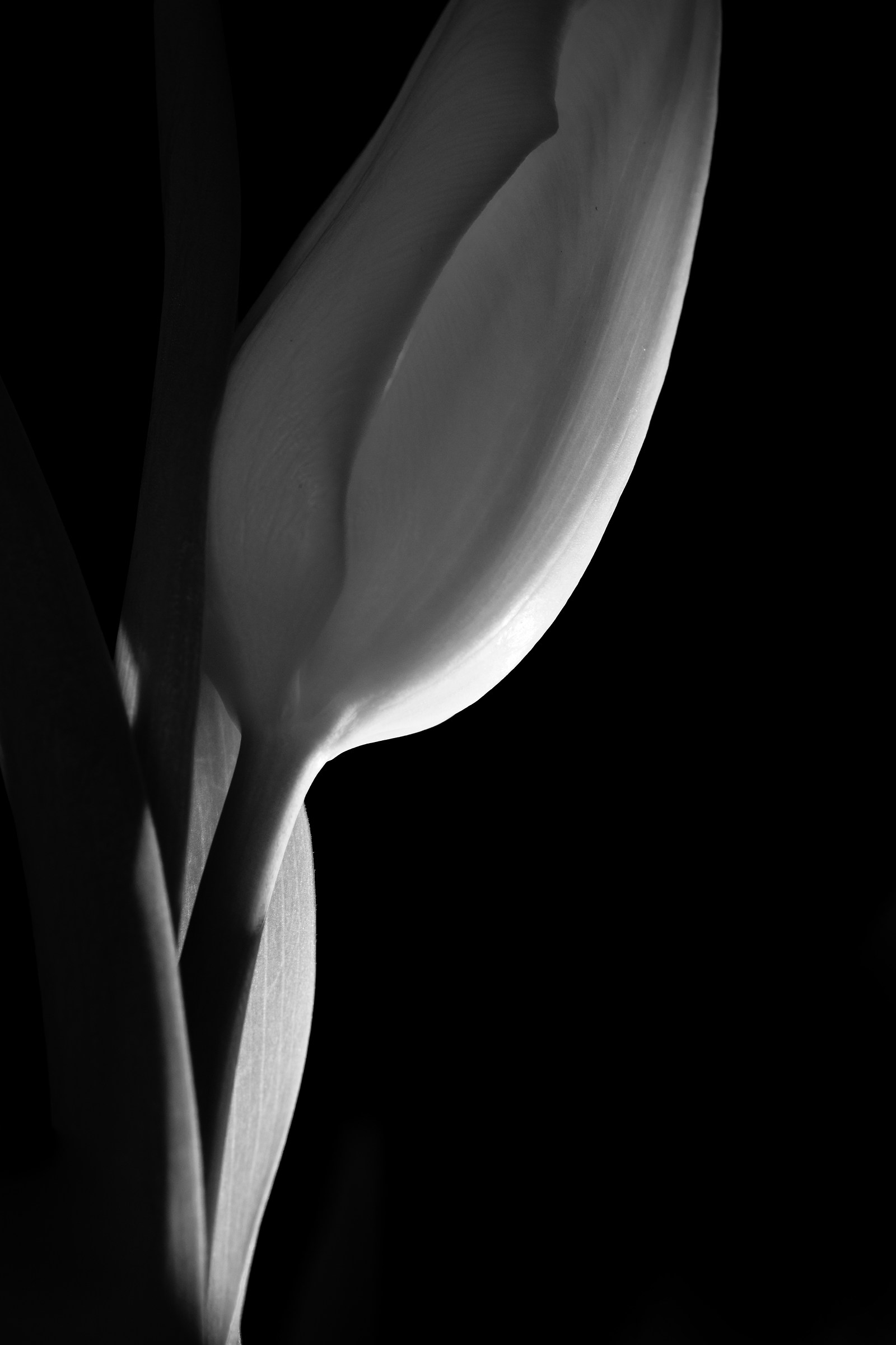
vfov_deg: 13.0
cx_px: 448
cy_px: 672
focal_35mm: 158
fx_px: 5880
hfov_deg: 8.7
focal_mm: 105
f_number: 11
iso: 100
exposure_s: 1/15
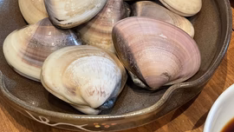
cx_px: 120
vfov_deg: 27.2
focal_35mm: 42
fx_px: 261
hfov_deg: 48.3
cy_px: 10
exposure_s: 1/60
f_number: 1.6
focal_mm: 4.2
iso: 250
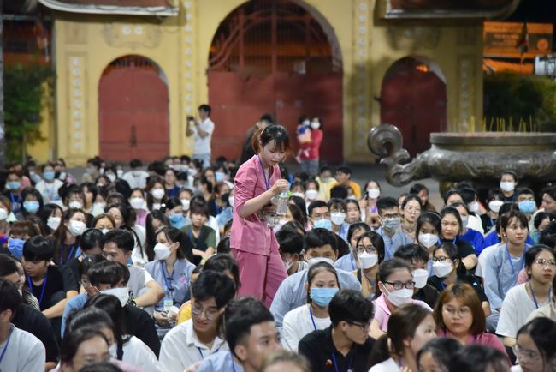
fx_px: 1854
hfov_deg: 17.1
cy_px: 186
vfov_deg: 11.4
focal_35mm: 120
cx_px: 278
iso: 8000
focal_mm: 120
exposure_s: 1/125
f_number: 4
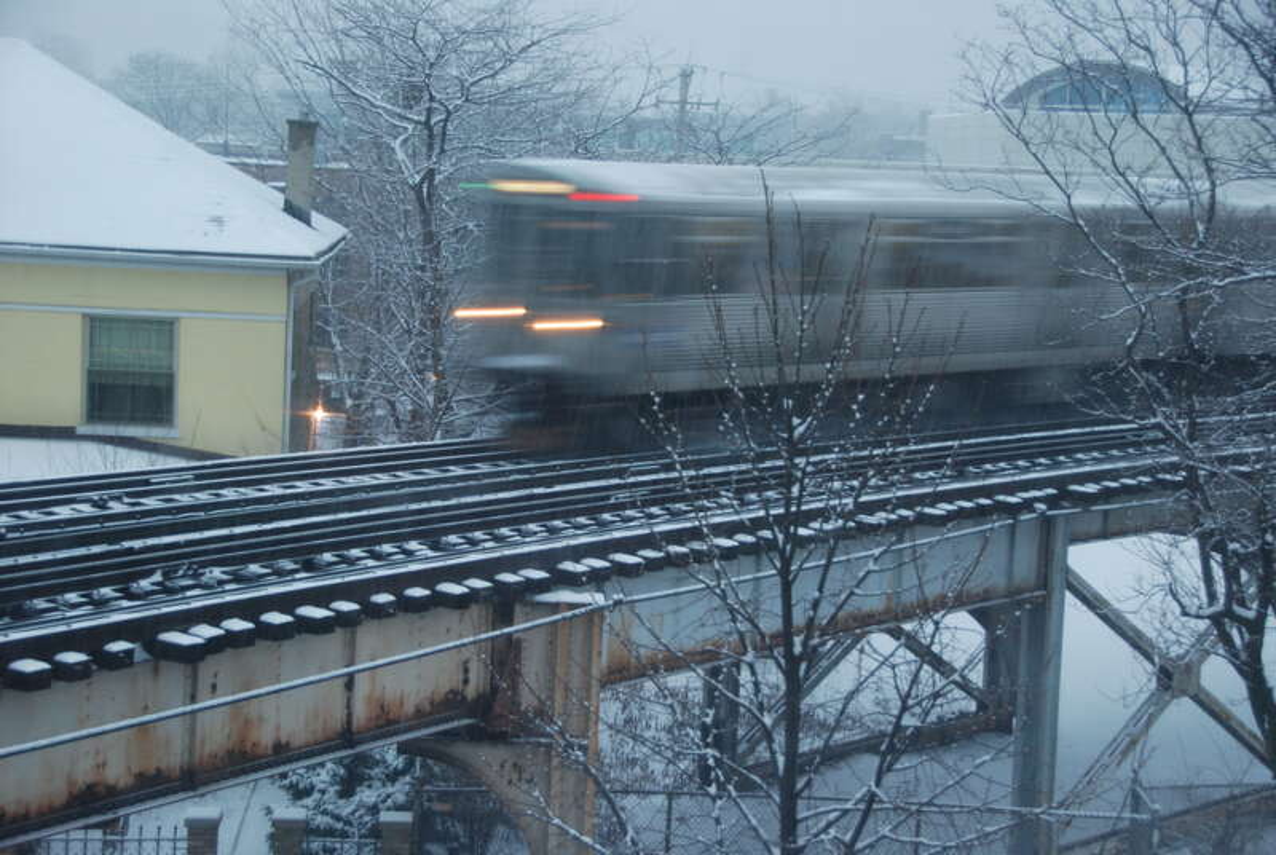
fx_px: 2449
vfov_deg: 19.8
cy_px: 428
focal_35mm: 69
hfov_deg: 29.2
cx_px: 638
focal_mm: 46
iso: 250
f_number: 4.8
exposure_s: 1/10
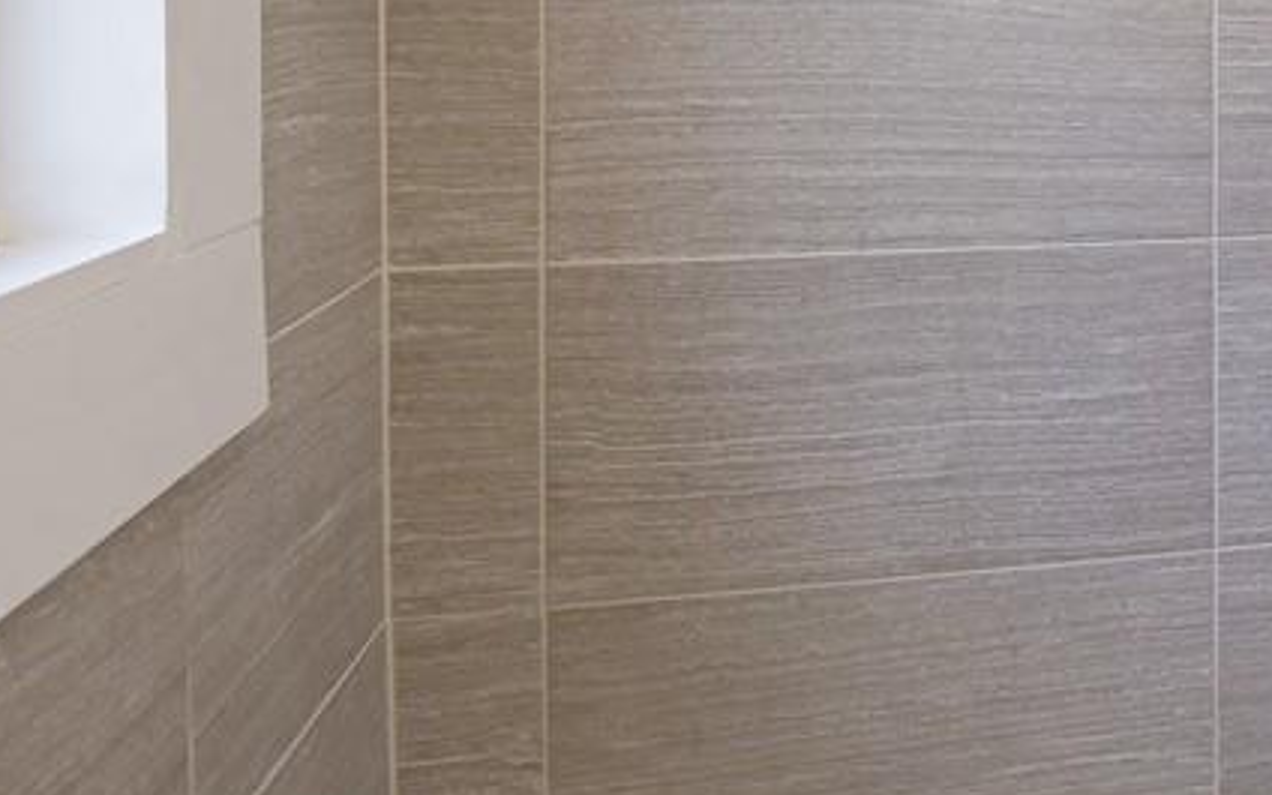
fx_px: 1421
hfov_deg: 42.9
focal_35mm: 41
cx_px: 1209
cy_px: -30
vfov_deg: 28.9
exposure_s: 1/80
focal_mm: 8
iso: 200
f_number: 2.8
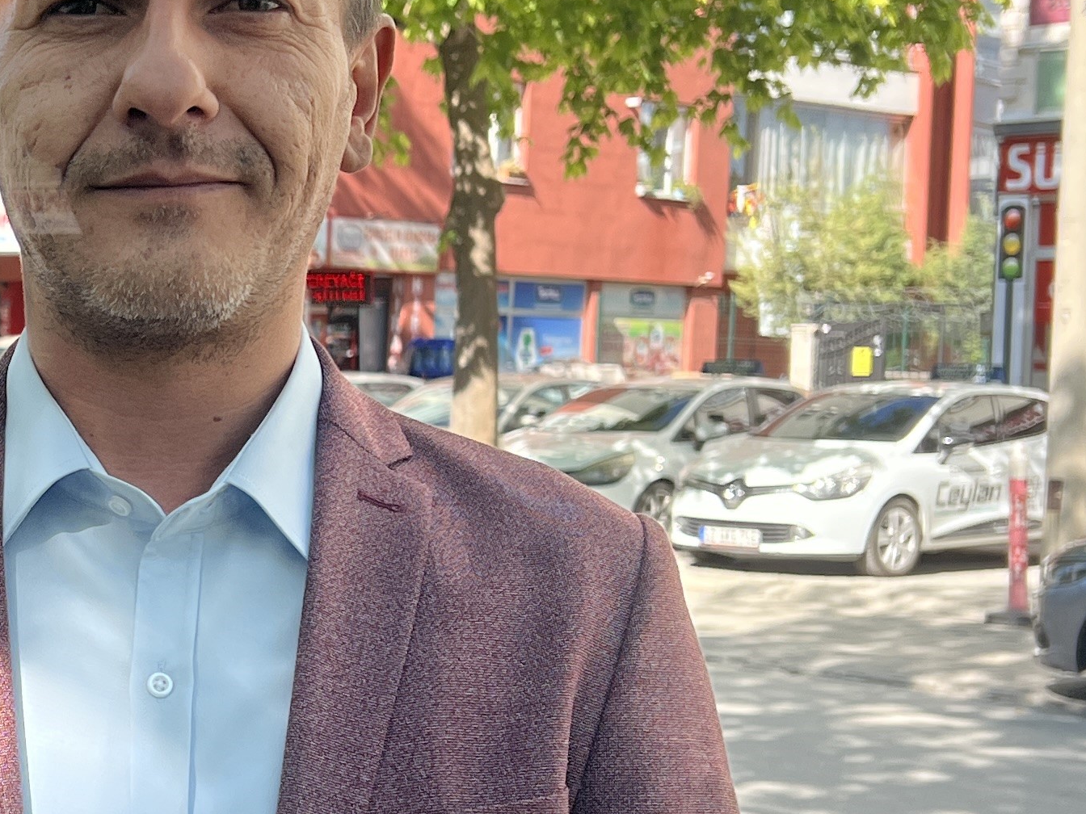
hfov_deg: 23.8
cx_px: -41
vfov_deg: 18.9
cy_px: 511
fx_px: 2447
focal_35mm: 78
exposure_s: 1/1124
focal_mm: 5.7
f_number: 1.5
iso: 50
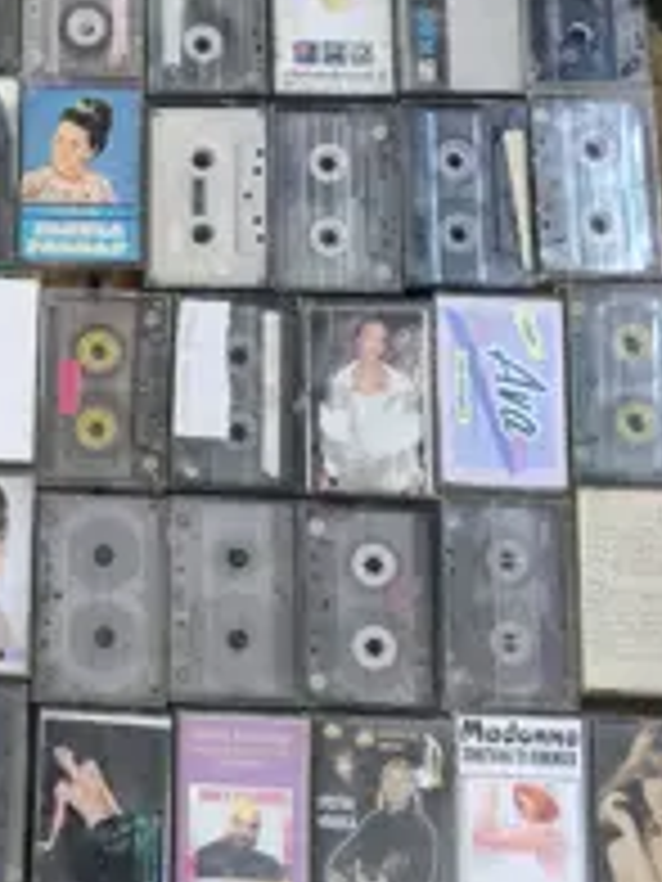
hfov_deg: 28.9
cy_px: 396
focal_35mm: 47
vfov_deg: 40.4
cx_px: -5
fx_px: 1198
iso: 1600
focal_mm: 6.14
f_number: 1.65
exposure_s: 1/25
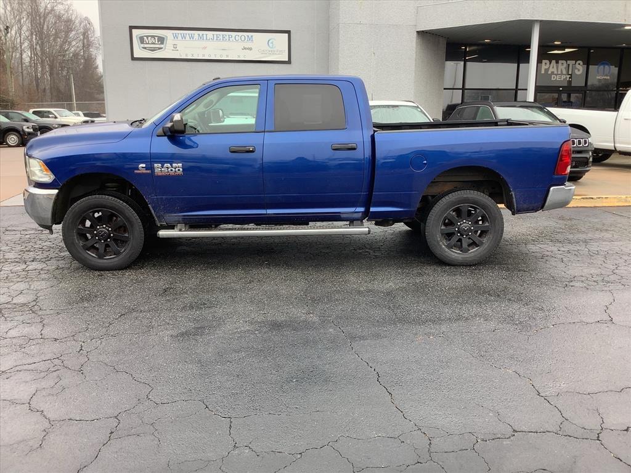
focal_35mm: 31
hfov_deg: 58.4
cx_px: 316
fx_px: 565
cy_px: 236
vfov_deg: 45.4
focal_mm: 3.3
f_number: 2.4
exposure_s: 1/120
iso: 50
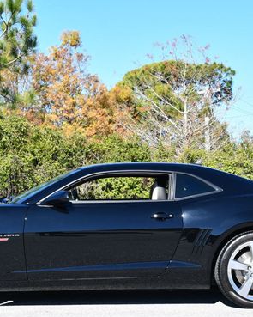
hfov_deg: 17.4
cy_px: 168
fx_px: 824
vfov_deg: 21.7
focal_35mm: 88
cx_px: 110
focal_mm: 27
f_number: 8
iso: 160
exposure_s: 1/250
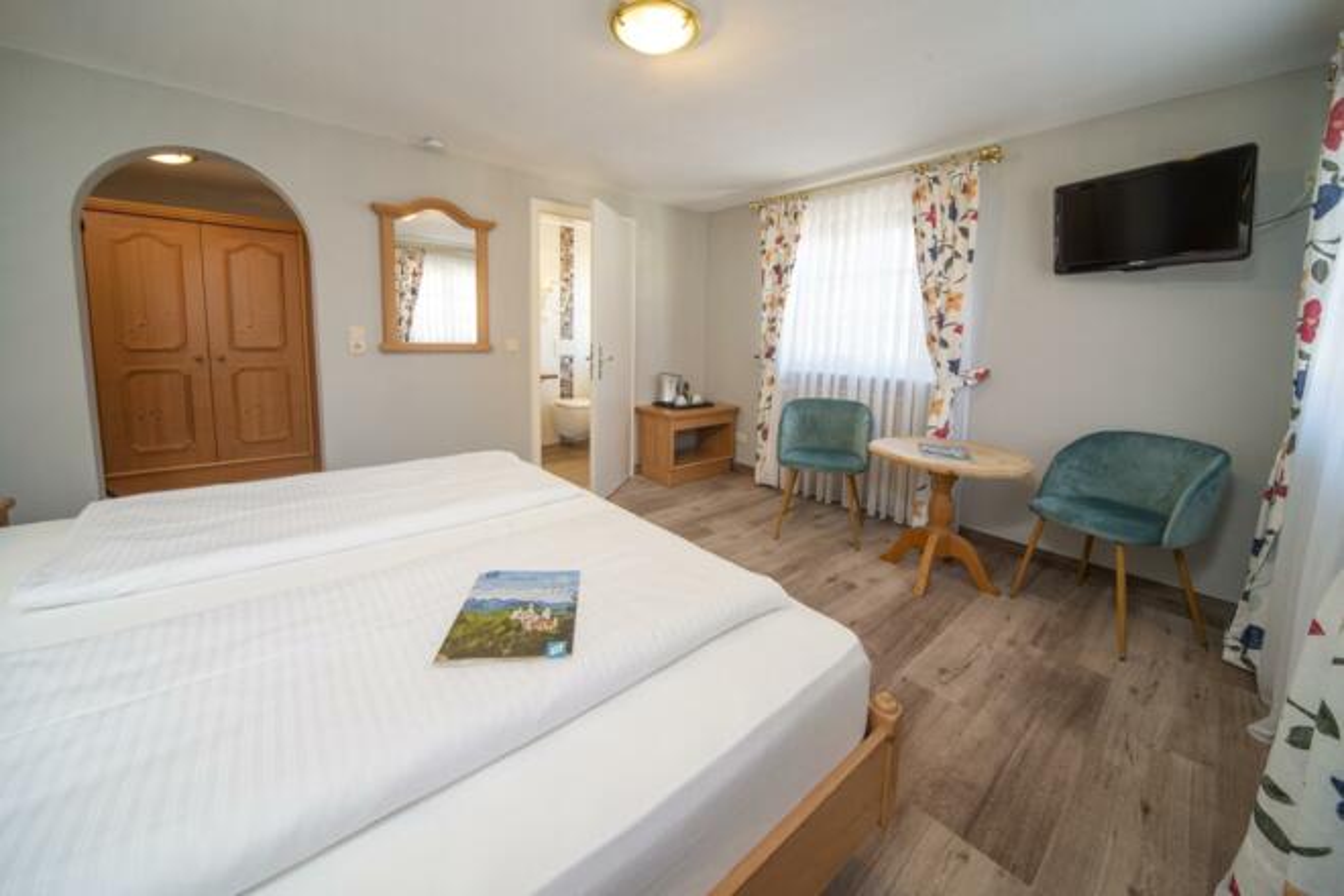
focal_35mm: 12
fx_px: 448
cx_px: 672
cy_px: 448
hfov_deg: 112.6
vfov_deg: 90.0
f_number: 11
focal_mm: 12
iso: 200
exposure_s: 1/2.5
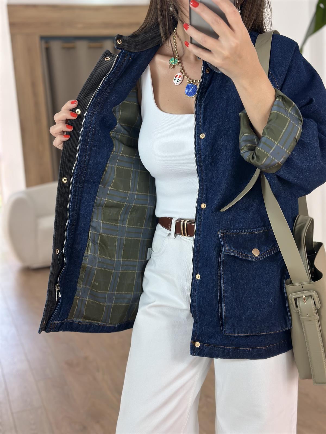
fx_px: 603
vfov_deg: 39.7
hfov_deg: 30.3
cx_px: 163
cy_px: 217
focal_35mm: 48
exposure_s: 1/371
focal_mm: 6.86
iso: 80
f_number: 1.78
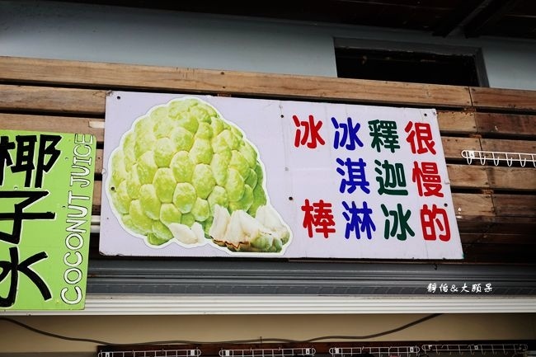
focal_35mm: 48
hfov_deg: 41.1
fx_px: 714
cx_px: 268
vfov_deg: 28.1
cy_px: 178
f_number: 4
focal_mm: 17.88
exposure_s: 1/125
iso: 125
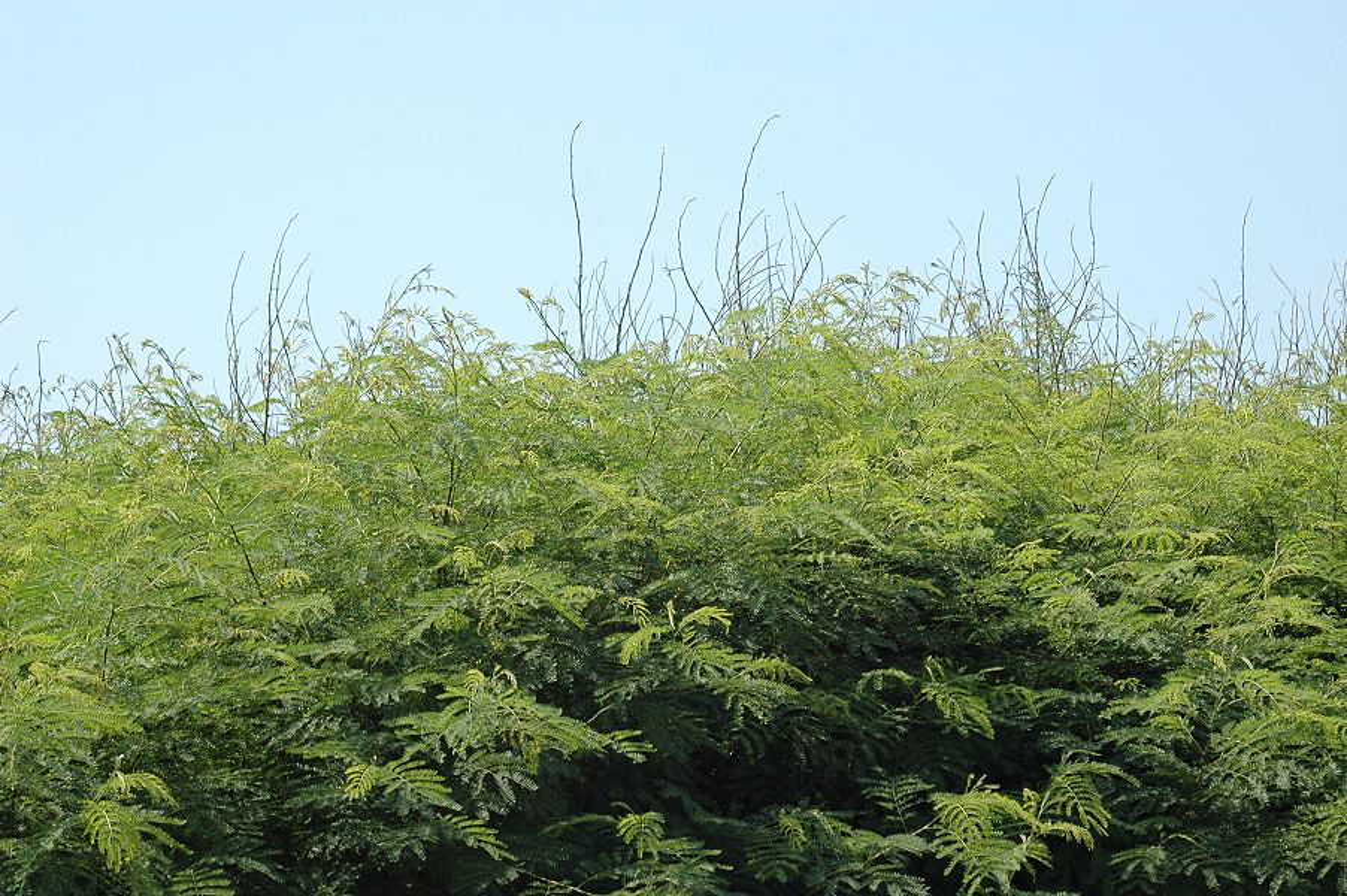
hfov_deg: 13.7
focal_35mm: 150
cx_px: 674
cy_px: 448
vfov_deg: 9.1
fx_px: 5608
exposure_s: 1/320
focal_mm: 100
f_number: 8
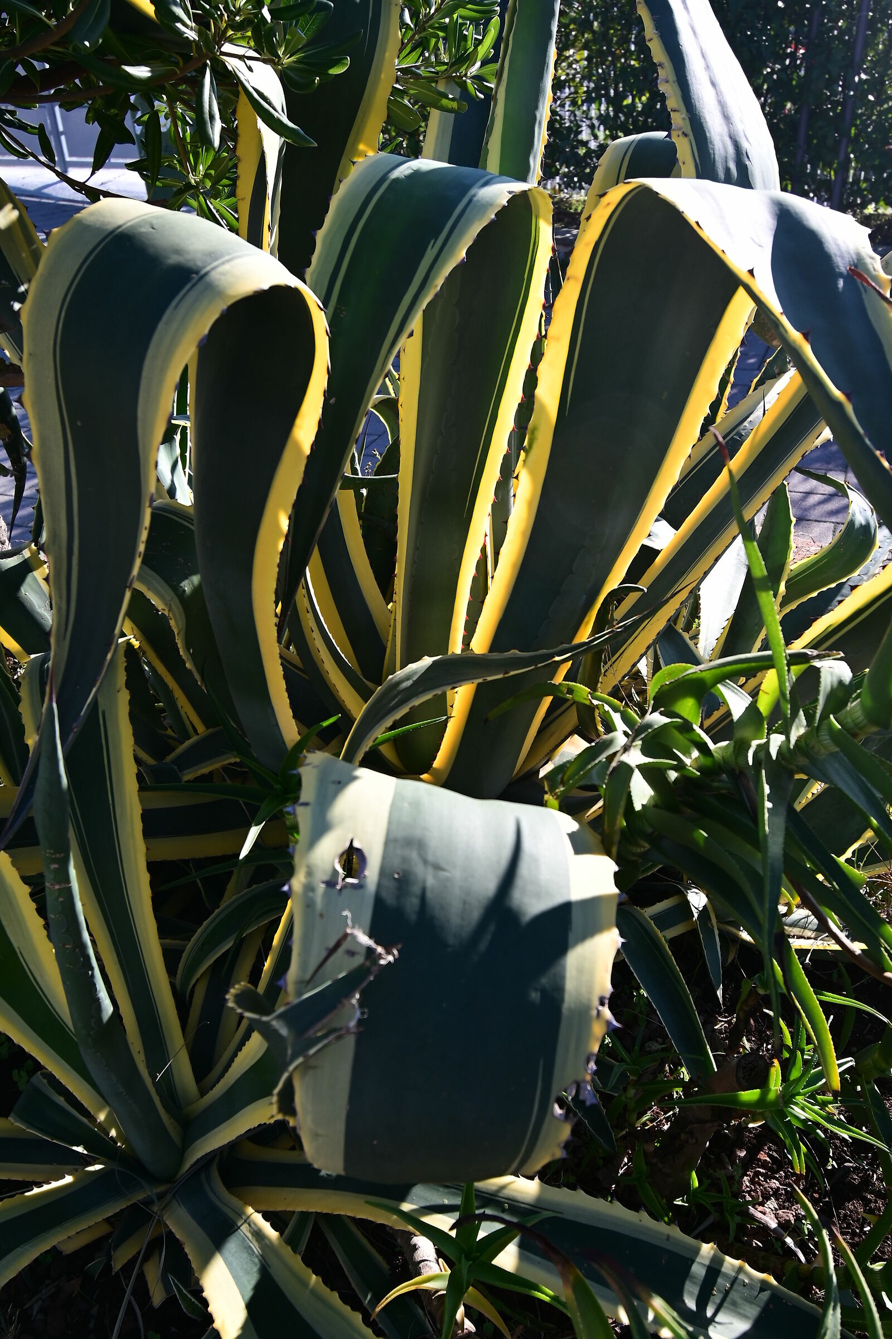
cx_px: 446
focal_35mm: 30
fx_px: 1115
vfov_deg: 61.9
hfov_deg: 43.6
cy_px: 670
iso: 100
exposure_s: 1/160
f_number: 7.1
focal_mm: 20
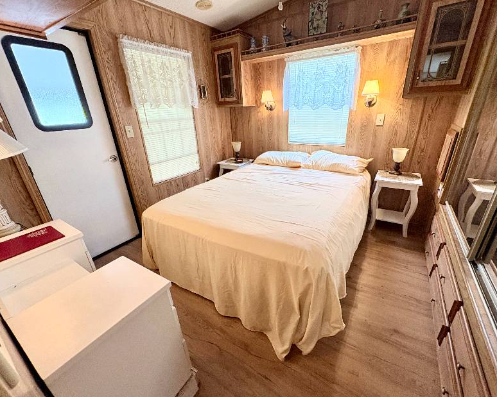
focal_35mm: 15
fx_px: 221
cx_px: 257
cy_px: 200
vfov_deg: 84.0
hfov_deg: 96.8
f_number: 2.2
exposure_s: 1/60
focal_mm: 2.22
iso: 320
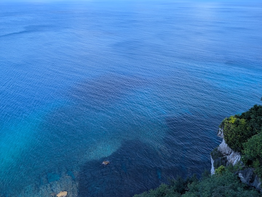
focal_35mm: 24
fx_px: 182
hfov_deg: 71.5
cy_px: 98
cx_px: 131
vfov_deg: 56.9
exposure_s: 1/325
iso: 18
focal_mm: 6.9
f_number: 1.68
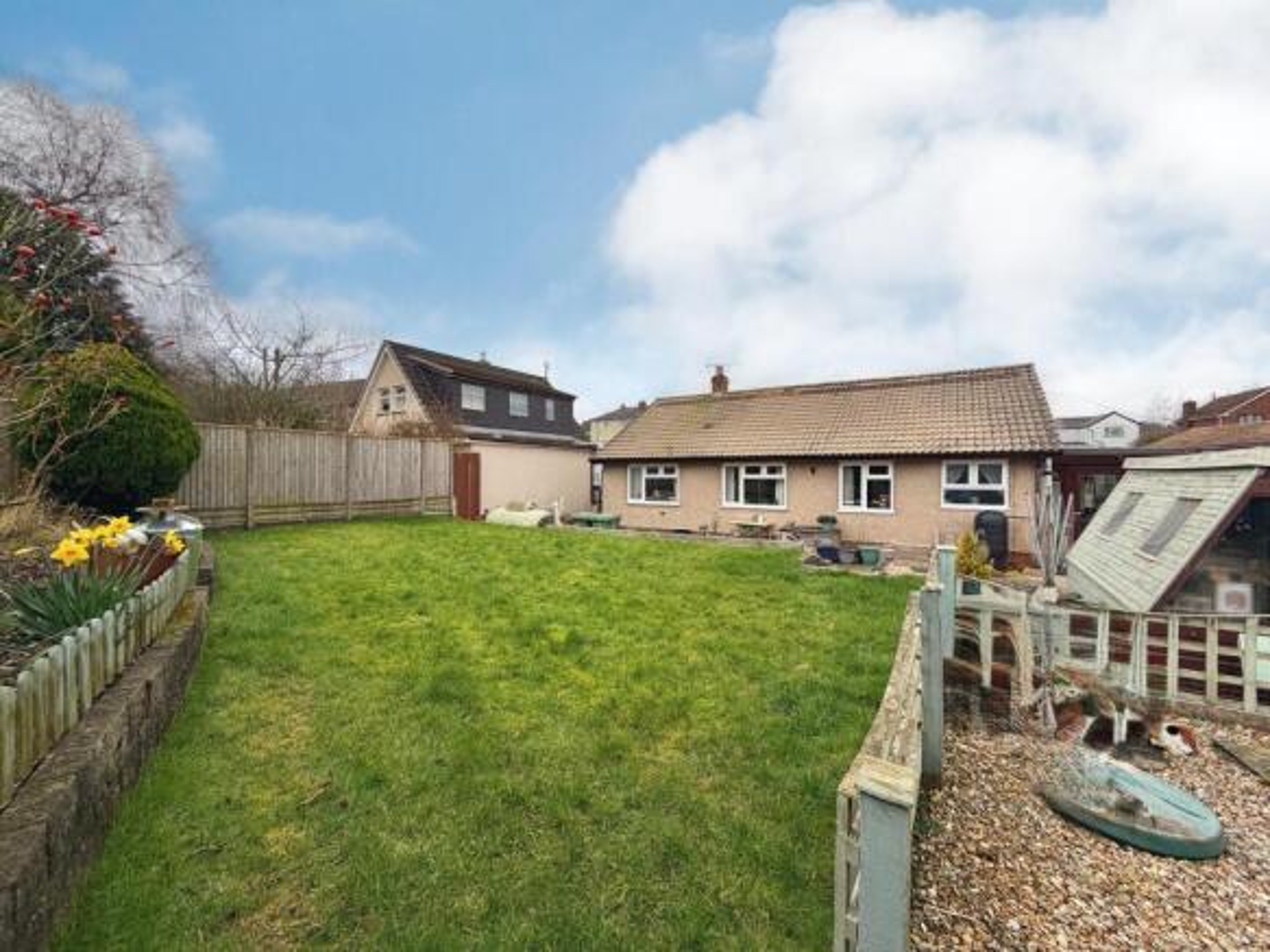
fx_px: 514
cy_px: 476
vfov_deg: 85.7
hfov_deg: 102.1
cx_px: 635
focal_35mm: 14
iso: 50
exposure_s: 1/121
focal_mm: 2.22
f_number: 2.2
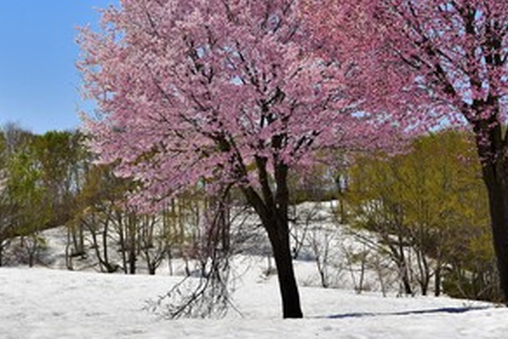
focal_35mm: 67
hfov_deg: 29.7
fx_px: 946
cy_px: 84
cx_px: 144
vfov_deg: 20.2
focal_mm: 22
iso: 100
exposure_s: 1/500
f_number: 8
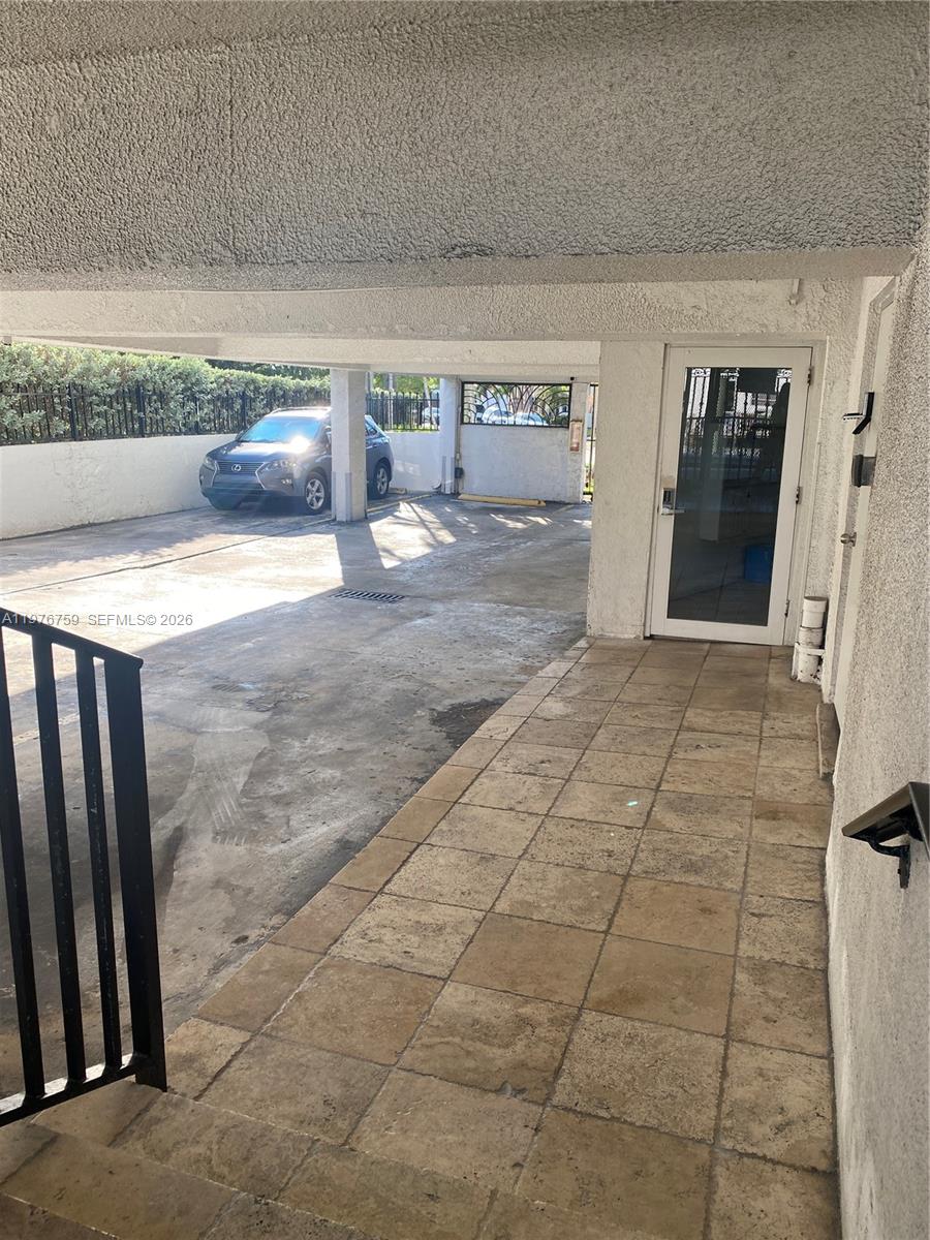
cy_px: 620
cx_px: 465
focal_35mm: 26
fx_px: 931
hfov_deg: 53.1
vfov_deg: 67.3
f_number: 1.8
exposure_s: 1/358
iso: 32
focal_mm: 4.25
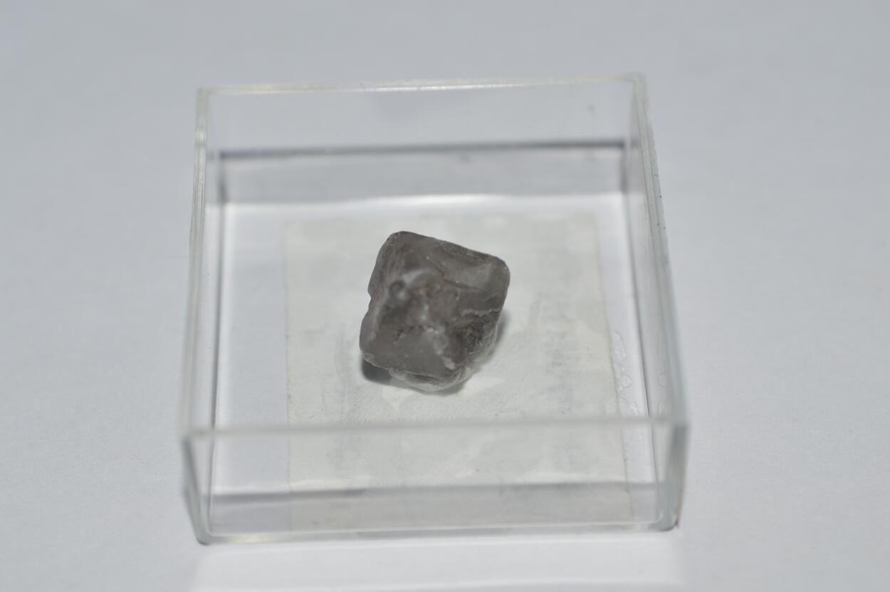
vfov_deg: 16.5
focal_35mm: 82
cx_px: 445
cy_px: 296
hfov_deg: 24.6
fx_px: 2038
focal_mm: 55
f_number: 8
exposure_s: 1/60
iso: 100
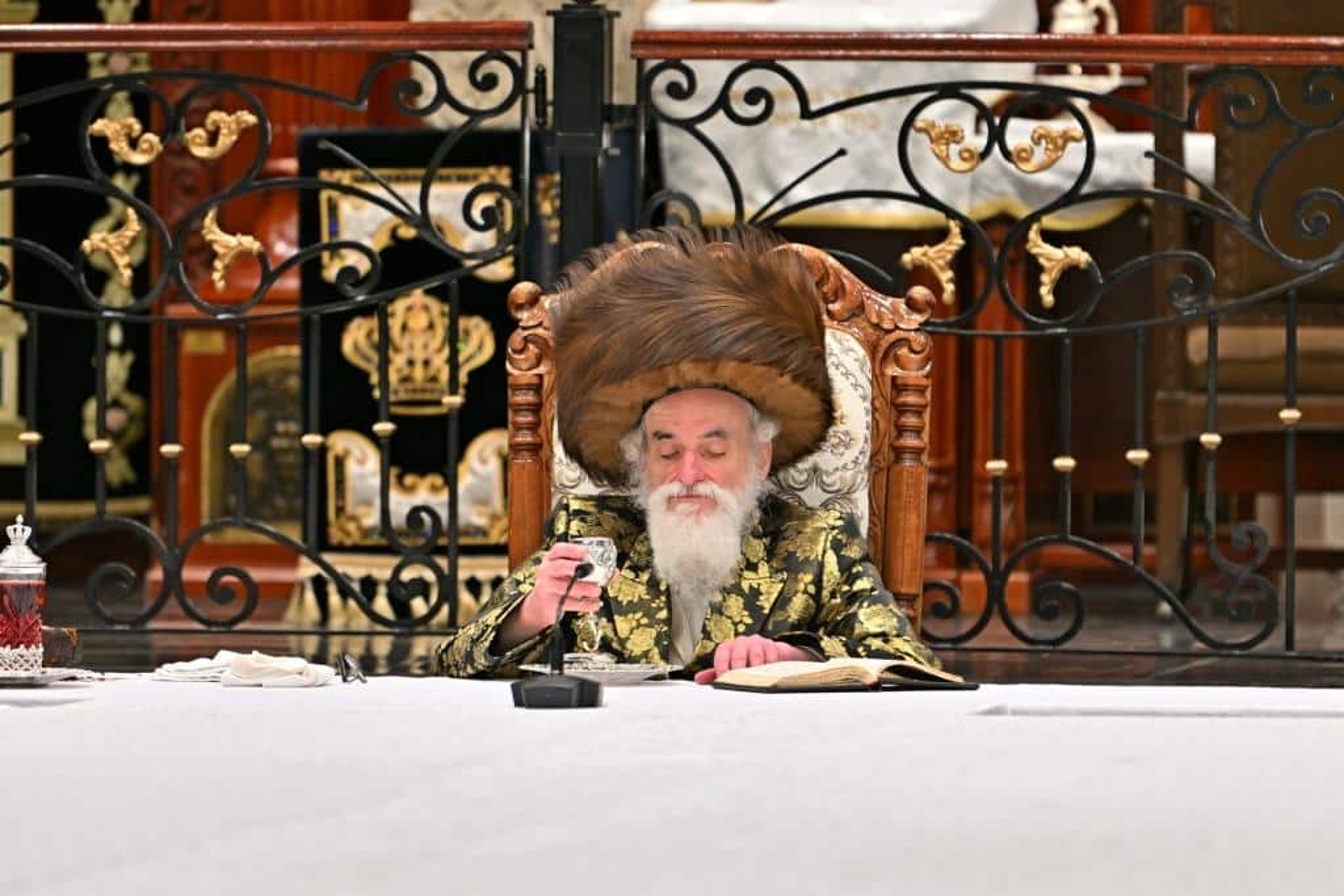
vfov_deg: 4.6
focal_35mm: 300
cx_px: 672
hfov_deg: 6.9
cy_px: 448
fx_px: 11201
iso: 200
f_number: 2.8
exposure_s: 1/320
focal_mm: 200
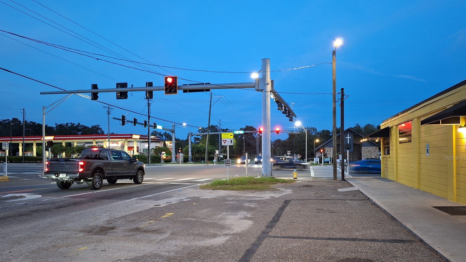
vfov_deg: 44.1
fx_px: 321
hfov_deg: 71.9
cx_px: 230
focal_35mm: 26
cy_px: 157
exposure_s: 1/24
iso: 250
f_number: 1.8
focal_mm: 5.54
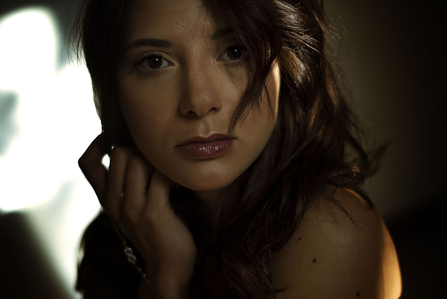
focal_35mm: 57
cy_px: 162
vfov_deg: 23.8
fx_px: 708
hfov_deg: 35.0
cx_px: 253
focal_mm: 50
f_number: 2
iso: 64
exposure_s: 1/200
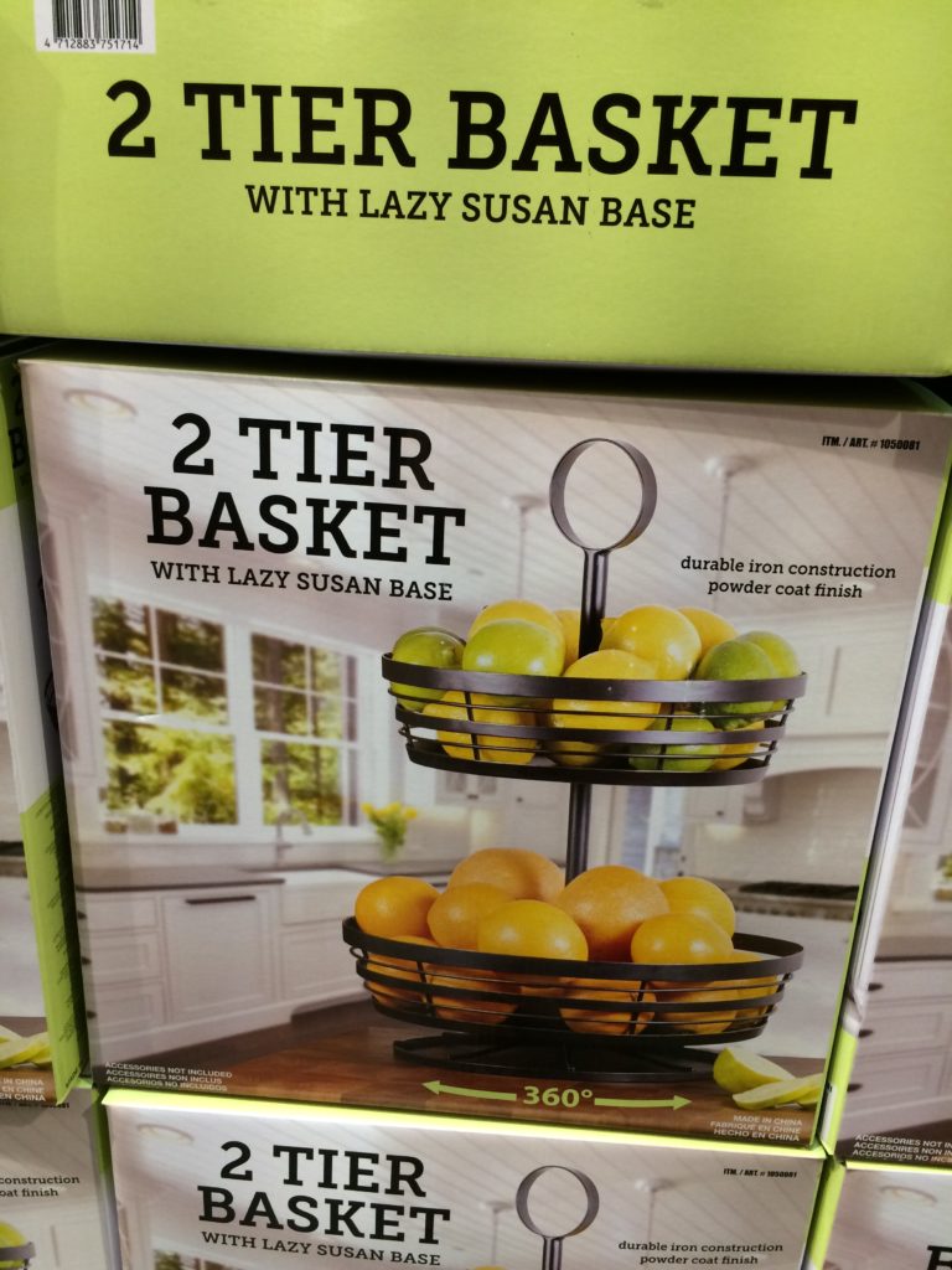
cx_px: 476
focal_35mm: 29
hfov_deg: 48.2
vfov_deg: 61.7
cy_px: 635
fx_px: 1063
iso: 160
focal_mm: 4.15
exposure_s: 1/33
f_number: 2.2
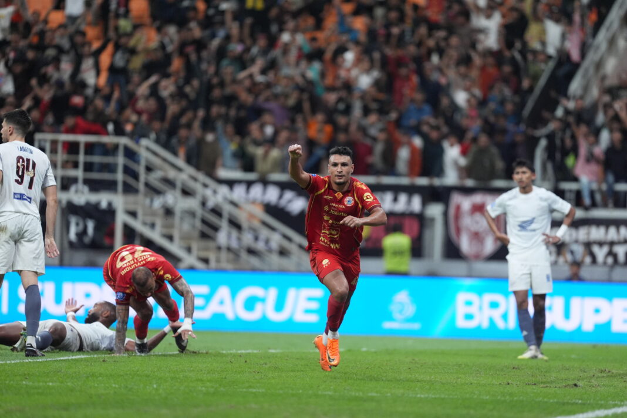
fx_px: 5225
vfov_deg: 4.6
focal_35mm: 300
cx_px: 314
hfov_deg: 6.9
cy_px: 209
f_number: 2.8
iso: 3200
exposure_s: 1/1250
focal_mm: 300
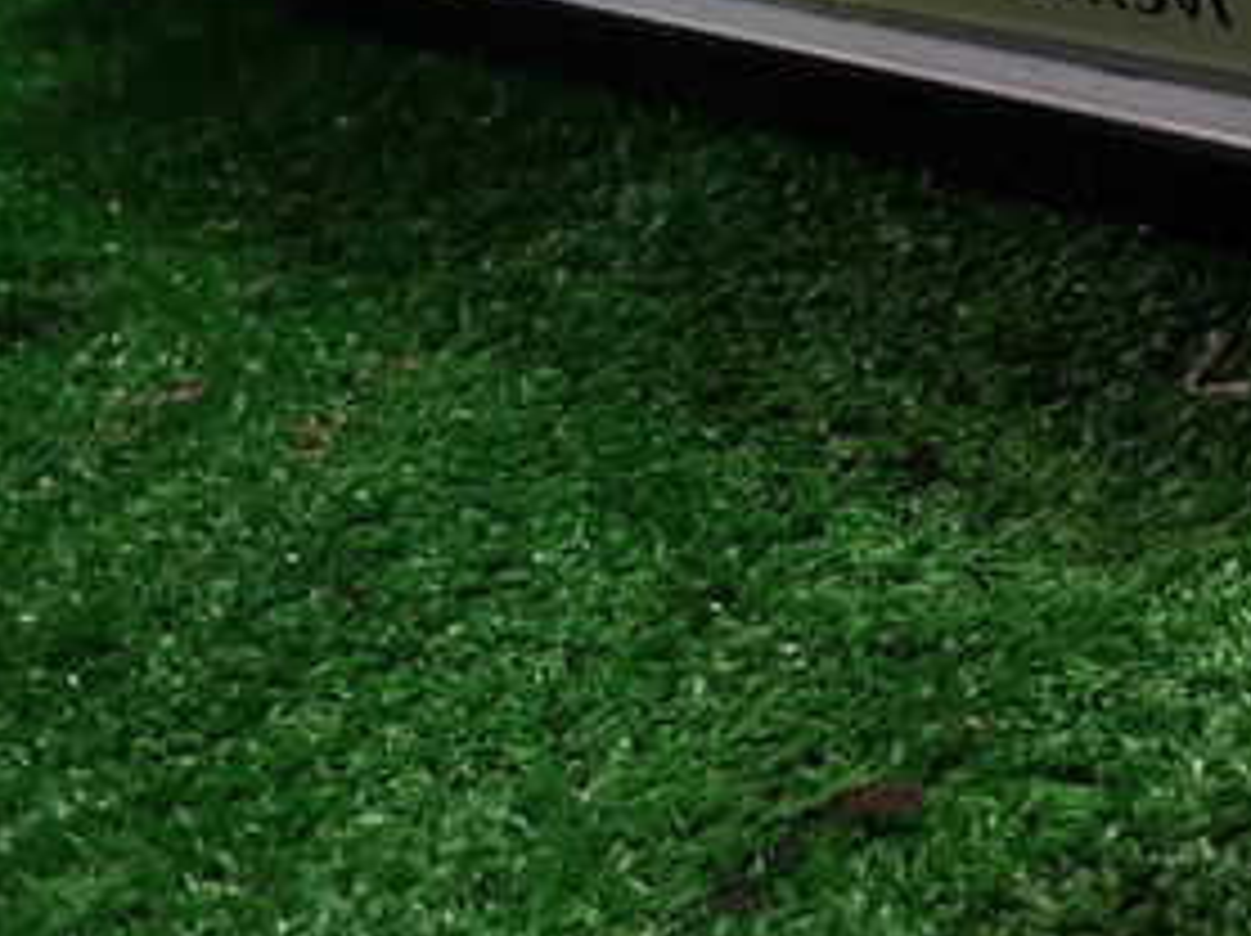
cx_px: 1048
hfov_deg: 34.2
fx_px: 1950
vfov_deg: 26.1
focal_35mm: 54
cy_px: 86
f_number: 2
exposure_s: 1/60
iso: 200
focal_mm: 4.5
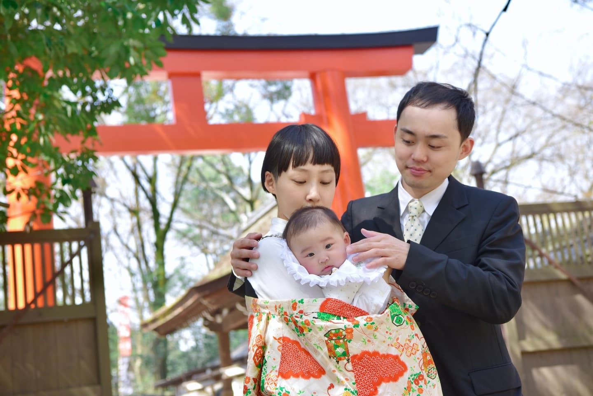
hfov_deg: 31.0
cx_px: 296
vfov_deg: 20.9
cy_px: 198
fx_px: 1071
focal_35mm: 65
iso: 1000
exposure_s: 1/500
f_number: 6.3
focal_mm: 65
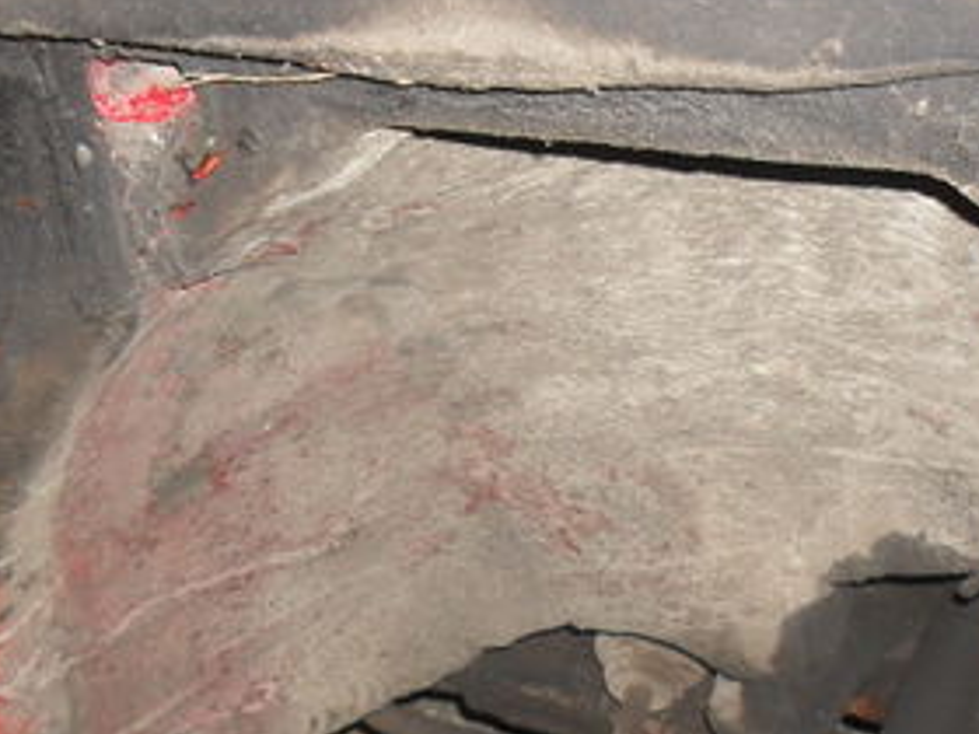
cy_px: 793
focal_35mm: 80
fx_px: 2263
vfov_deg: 17.8
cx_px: 801
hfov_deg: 24.0
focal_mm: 6.3
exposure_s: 1/45
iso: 240
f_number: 3.2
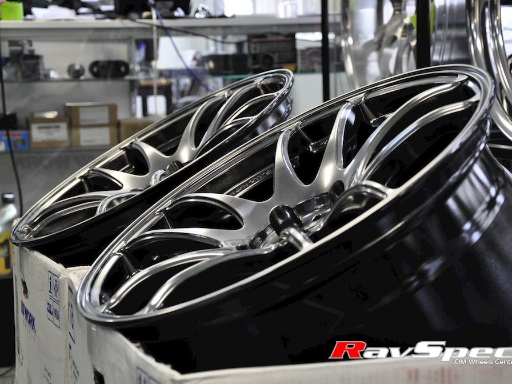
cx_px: 235
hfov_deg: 24.7
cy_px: 192
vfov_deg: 18.7
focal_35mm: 79
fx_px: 1168
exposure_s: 1/80
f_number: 6.3
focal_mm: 48
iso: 1250
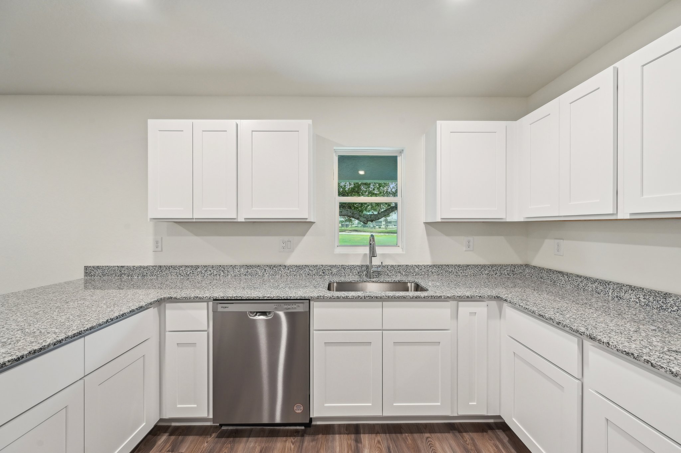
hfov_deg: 104.3
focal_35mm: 14
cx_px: 340
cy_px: 226
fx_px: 265
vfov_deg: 81.1
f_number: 8
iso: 400
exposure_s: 1/25
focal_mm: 14
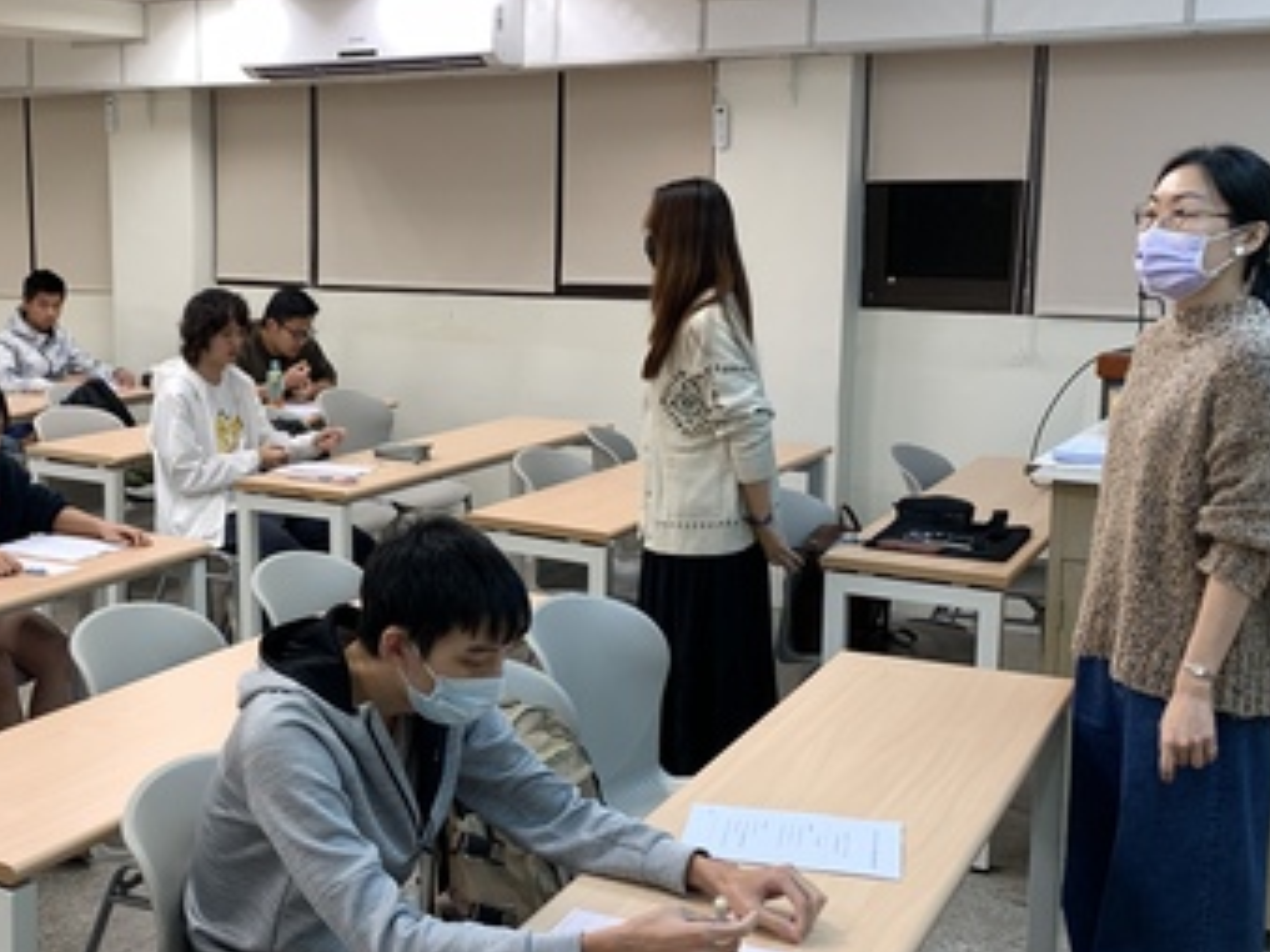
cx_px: 307
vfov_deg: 31.5
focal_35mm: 46
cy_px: 442
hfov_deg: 40.0
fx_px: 1687
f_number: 1.8
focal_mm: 4.25
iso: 50
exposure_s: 1/60
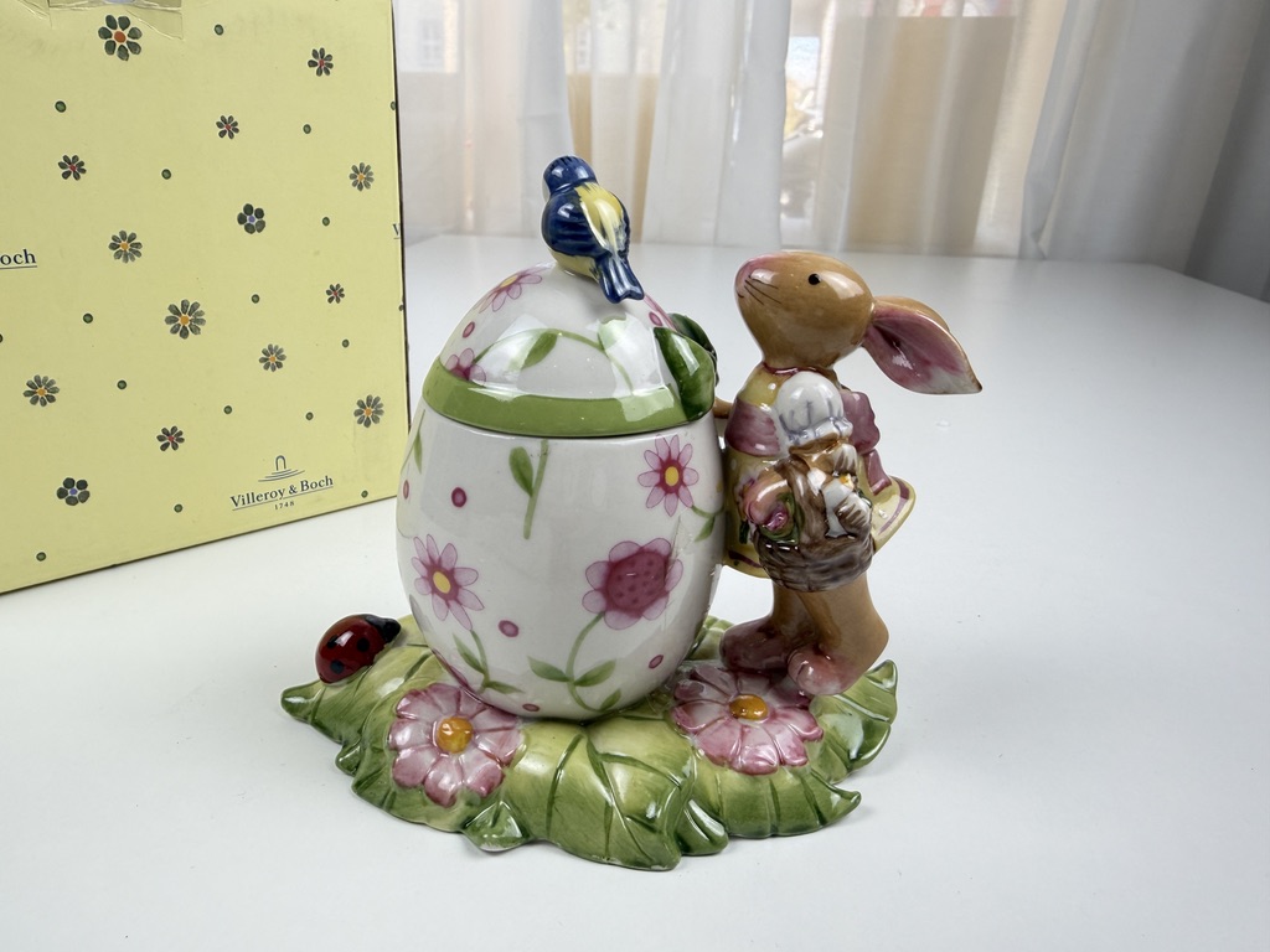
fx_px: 881
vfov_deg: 56.8
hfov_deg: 71.6
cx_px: 635
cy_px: 476
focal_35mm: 24
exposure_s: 1/100
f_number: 2.2
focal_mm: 2.22
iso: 80
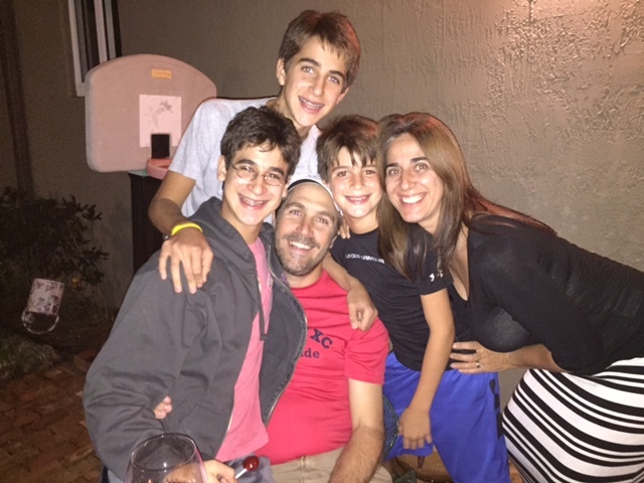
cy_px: 242
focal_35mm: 29
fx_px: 540
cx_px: 322
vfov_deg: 48.2
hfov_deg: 61.7
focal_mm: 4.15
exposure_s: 1/16
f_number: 2.2
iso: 500
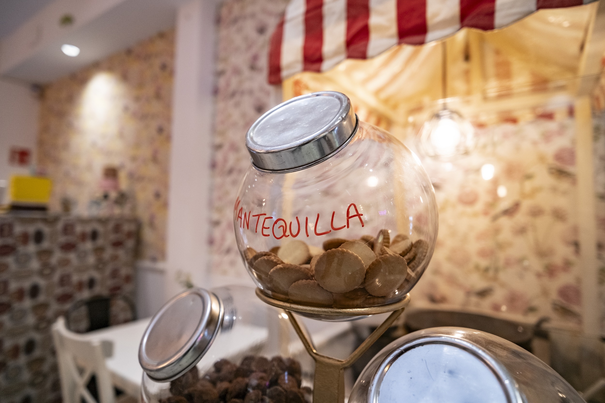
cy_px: 202
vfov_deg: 61.9
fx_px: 336
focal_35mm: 20
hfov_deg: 84.0
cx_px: 302
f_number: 1.4
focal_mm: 13
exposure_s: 1/250
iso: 640
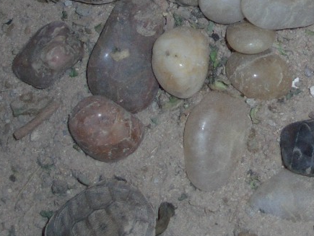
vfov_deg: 14.9
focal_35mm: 97
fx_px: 881
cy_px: -26
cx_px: 285
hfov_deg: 19.8
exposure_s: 1/60
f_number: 2.8
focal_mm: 7.1
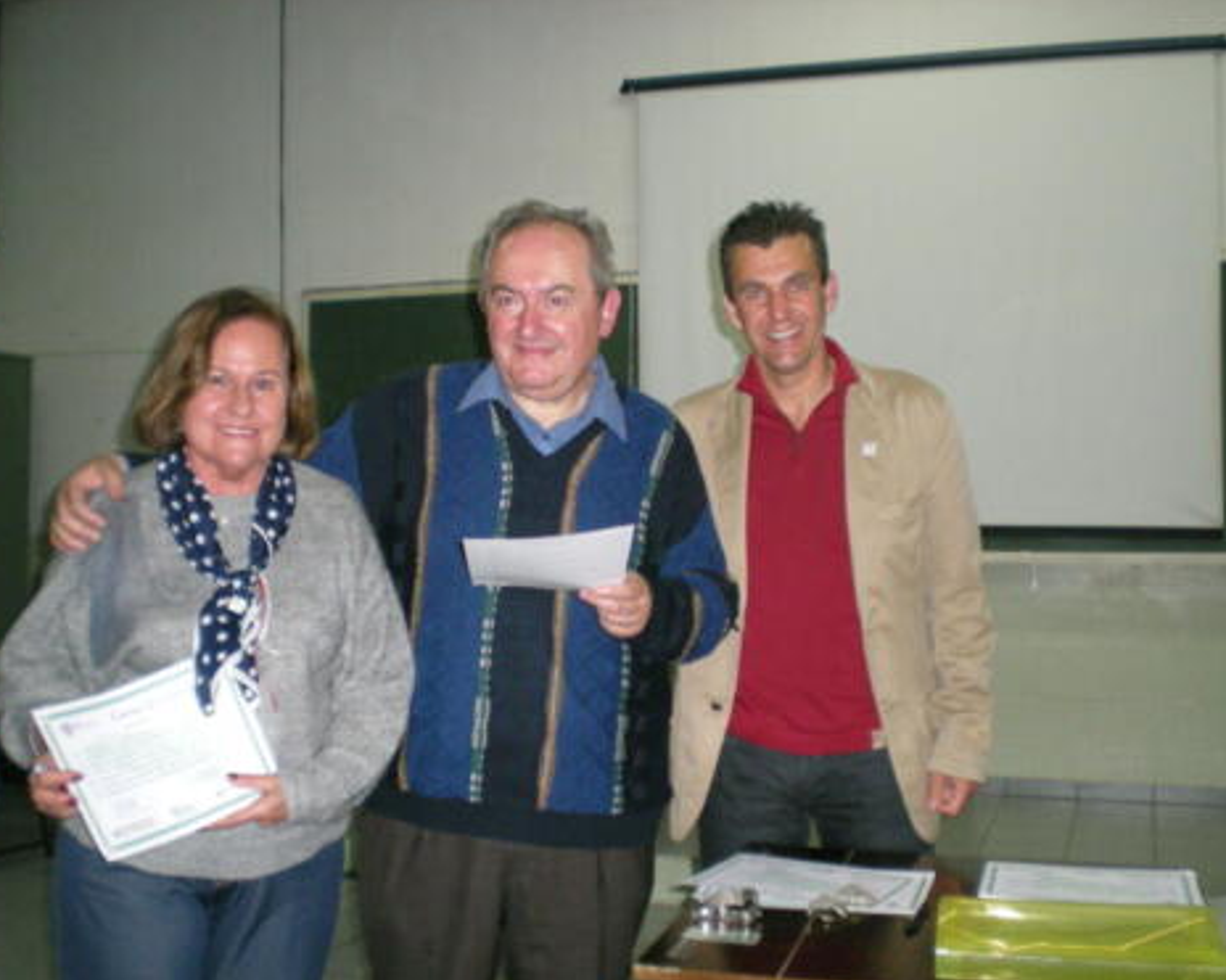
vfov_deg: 37.3
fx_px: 1451
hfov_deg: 45.8
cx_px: 581
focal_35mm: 40
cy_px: 490
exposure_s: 1/60
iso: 259
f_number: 3.1
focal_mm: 6.3
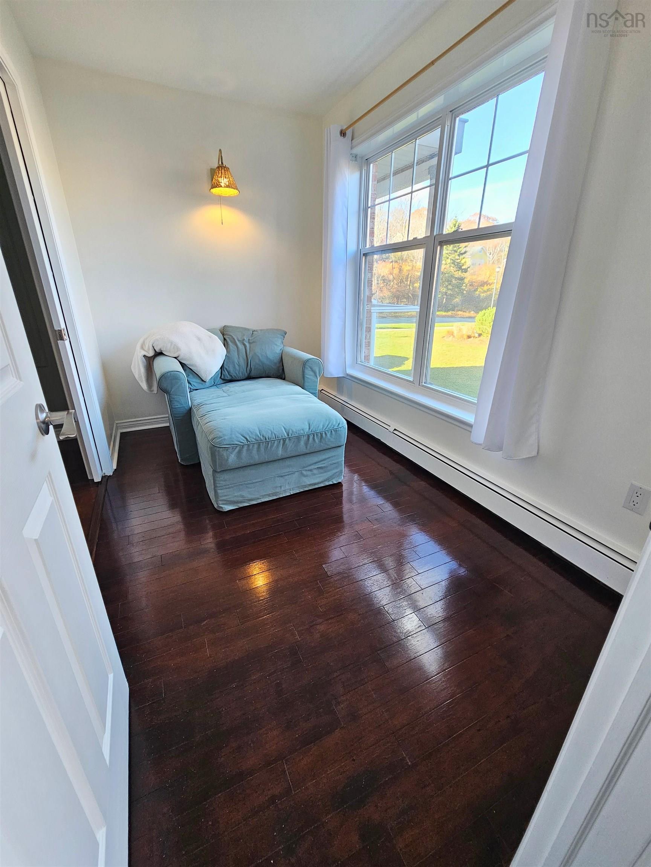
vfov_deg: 106.2
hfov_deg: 89.9
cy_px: 434
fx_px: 326
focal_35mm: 13
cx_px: 326
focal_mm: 2.2
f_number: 2.2
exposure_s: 1/60
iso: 100
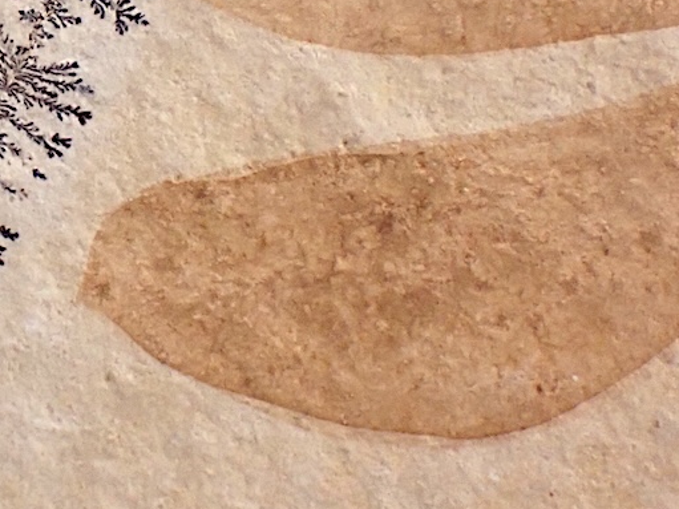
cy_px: 77
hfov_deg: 11.8
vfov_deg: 9.0
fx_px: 3216
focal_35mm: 164
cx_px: -106
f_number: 3.8
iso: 1000
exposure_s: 1/60
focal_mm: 11.88
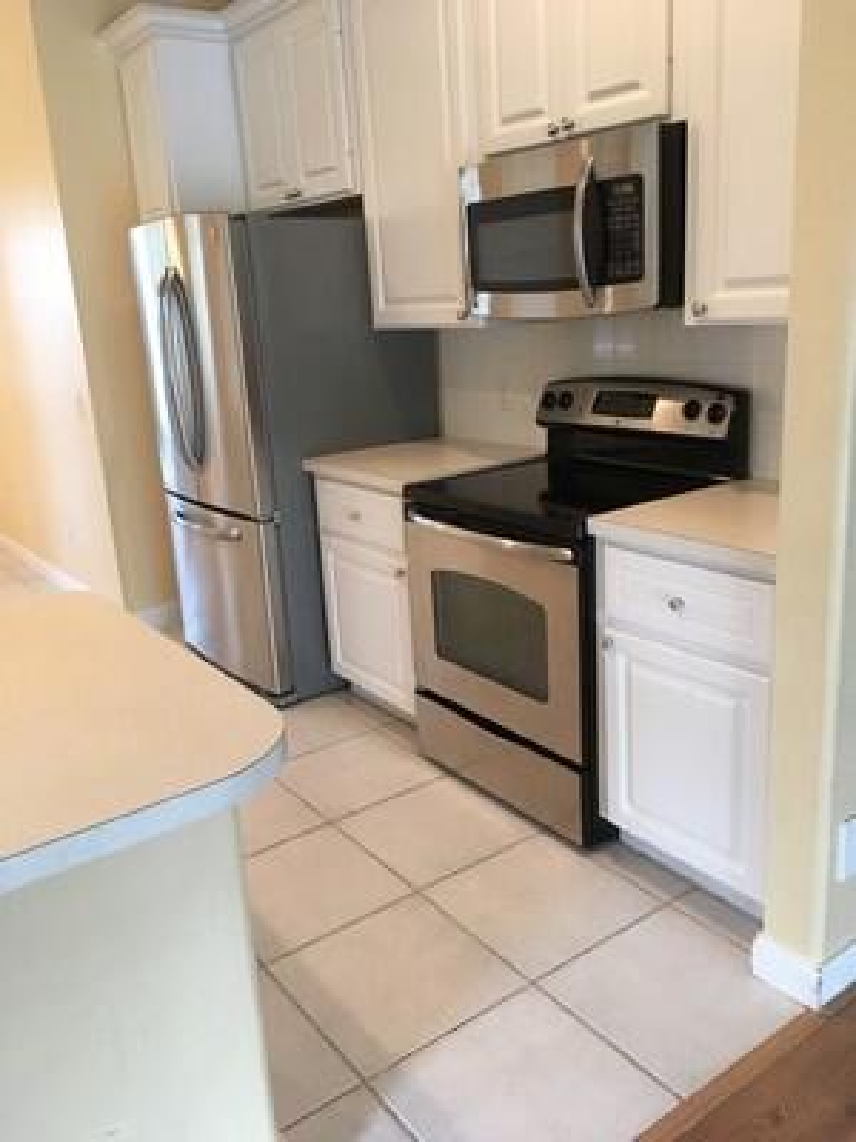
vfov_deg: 61.7
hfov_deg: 48.2
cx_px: 428
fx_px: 956
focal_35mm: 29
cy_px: 571
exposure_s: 1/30
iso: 125
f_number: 2.2
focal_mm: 4.15
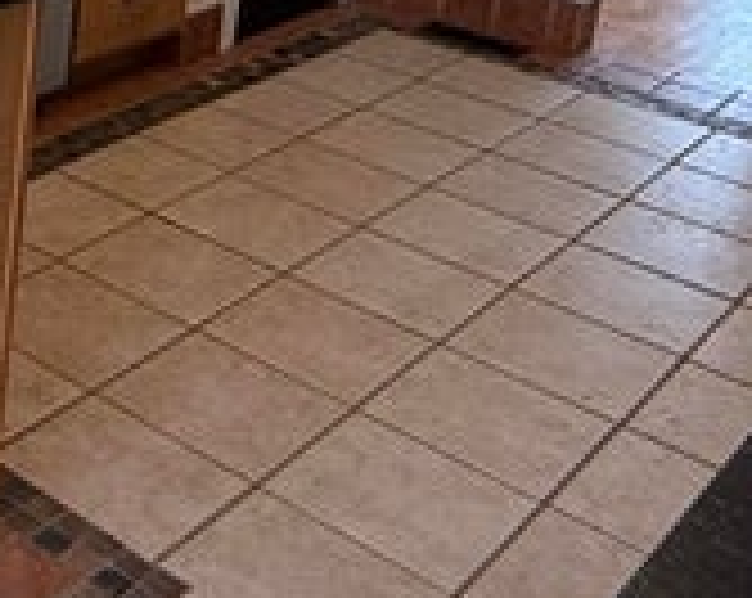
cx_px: -205
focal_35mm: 70
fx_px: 1555
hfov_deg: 24.1
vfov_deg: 20.2
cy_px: -153
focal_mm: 2.22
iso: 200
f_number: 2.2
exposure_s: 1/99
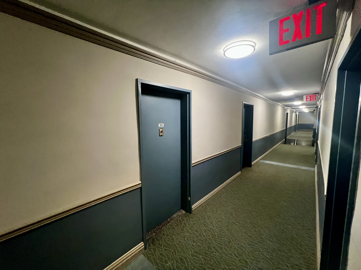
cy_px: 135
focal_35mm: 13
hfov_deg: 106.2
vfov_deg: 89.9
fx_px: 136
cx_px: 180
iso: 500
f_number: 1.8
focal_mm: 1.57
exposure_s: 1/60
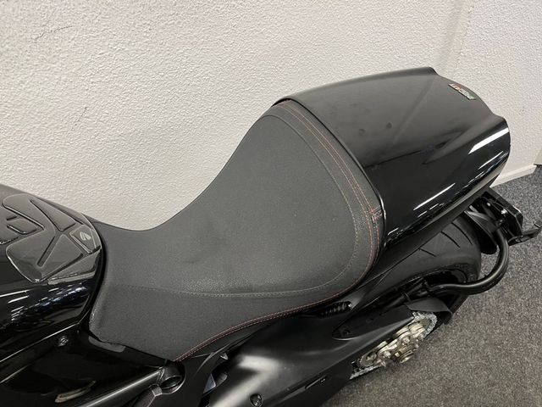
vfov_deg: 53.1
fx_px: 407
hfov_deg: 67.3
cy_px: 204
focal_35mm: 26
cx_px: 271
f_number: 1.6
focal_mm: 5.1
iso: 125
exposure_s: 1/50
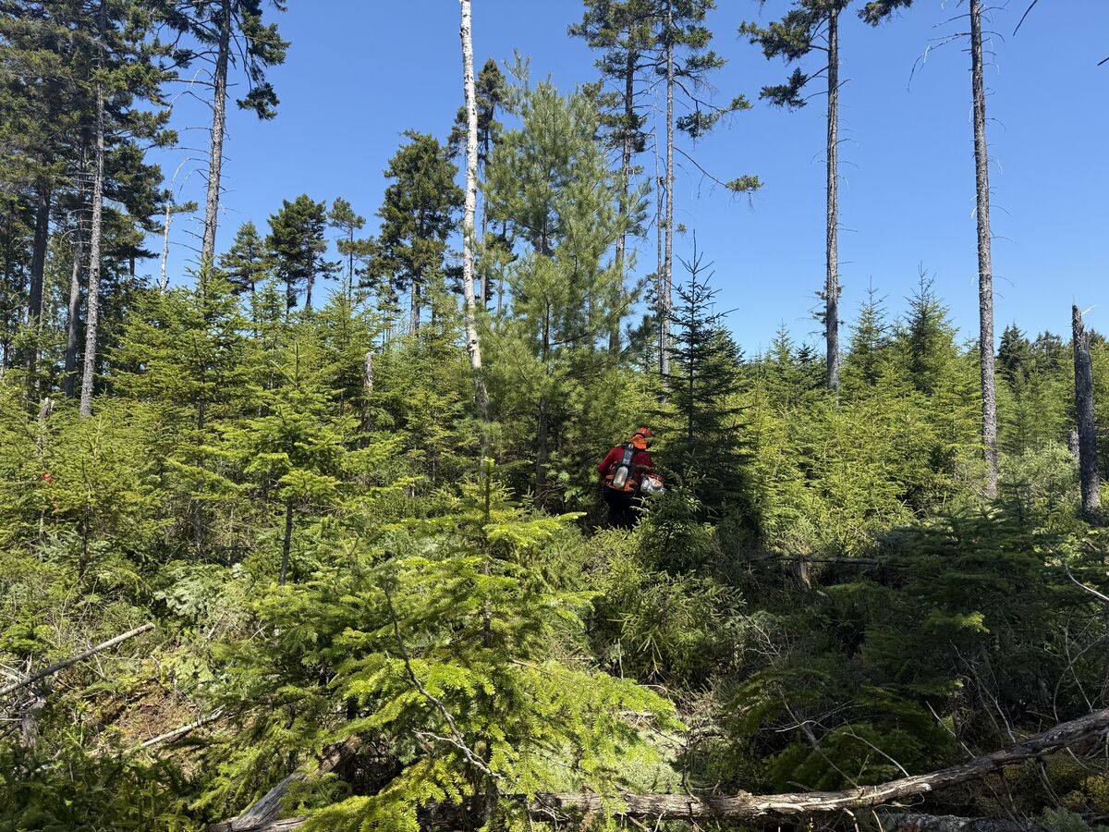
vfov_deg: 56.8
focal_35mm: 24
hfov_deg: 71.6
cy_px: 416
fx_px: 769
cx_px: 554
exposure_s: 1/2232
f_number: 1.78
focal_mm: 6.76
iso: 80
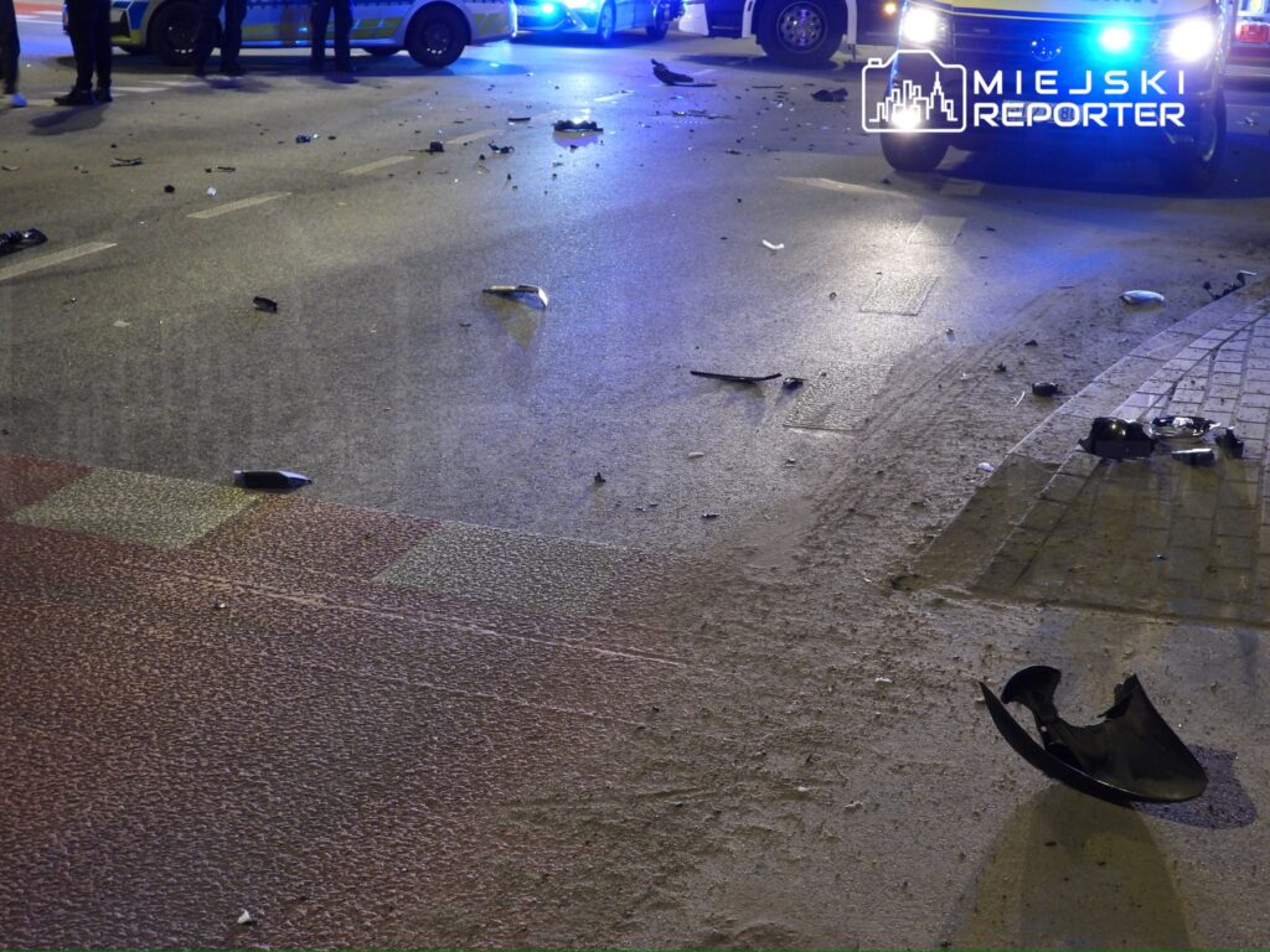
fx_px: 1834
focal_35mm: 50
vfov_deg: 29.1
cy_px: 476
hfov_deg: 38.2
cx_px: 635
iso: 400
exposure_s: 1/10
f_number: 3.2
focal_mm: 9
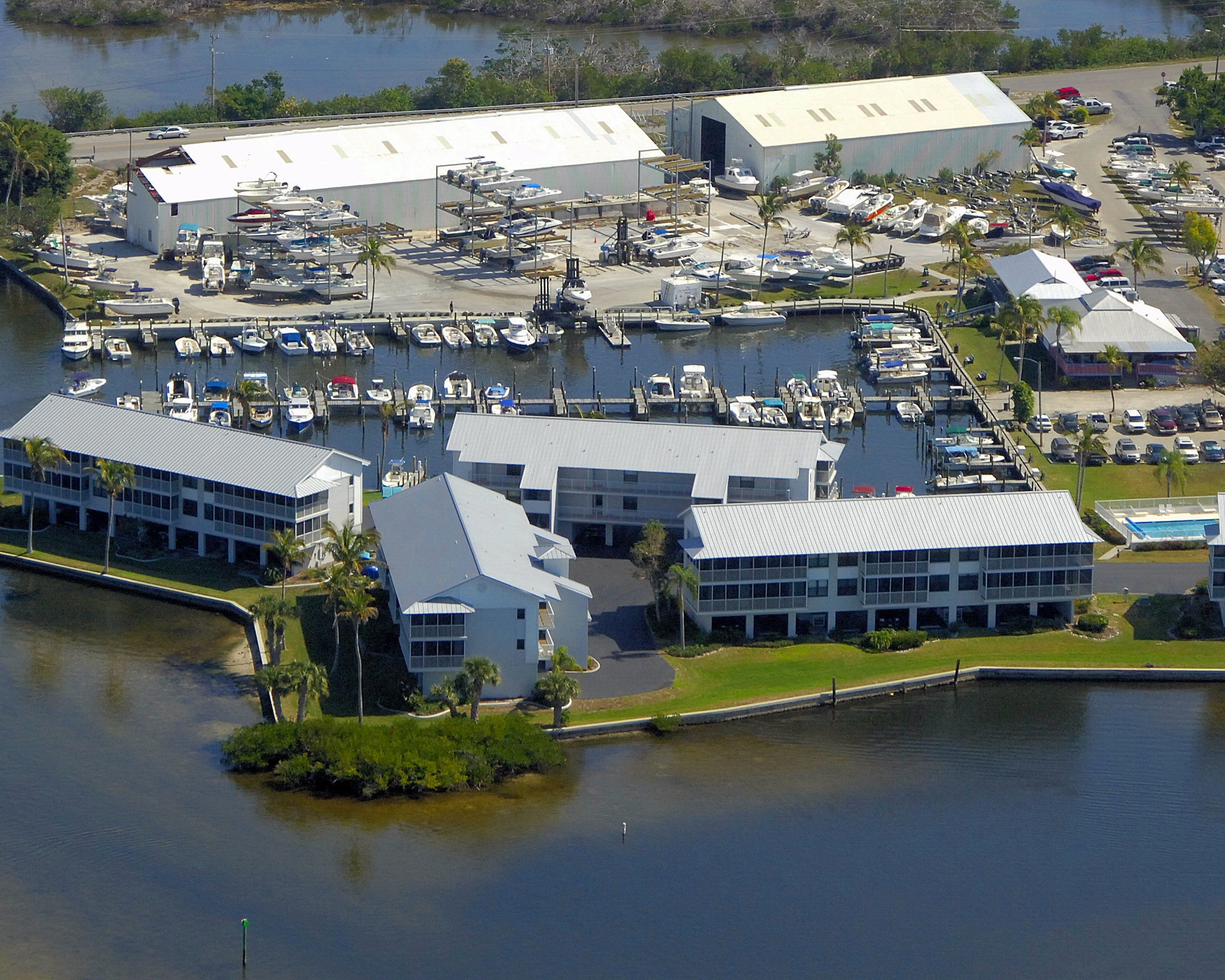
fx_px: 5620
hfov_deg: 12.4
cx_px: 503
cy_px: 386
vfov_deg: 10.0
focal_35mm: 155
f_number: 8.5
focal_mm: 58
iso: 400
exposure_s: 1/1000
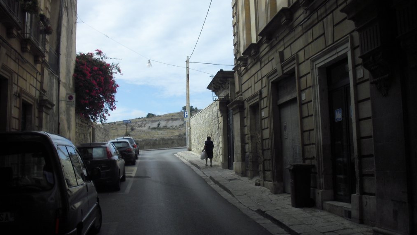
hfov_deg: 48.3
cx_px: 211
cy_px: 110
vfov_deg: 28.4
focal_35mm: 42
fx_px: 464
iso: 100
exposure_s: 1/250
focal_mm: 6.2
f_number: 8
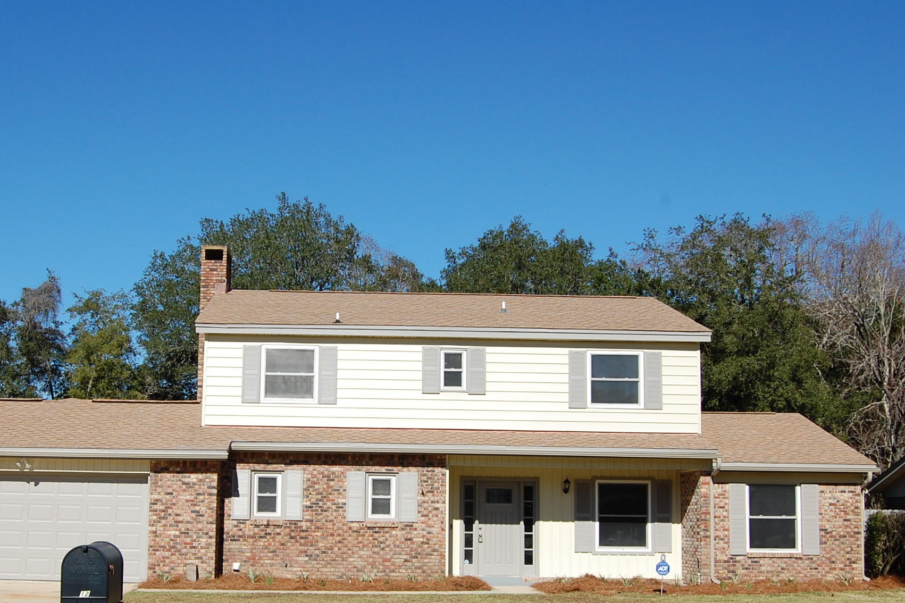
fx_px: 1148
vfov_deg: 29.3
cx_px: 337
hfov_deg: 42.7
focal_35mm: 46
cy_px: 395
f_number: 10
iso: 200
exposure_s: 1/400
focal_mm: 23
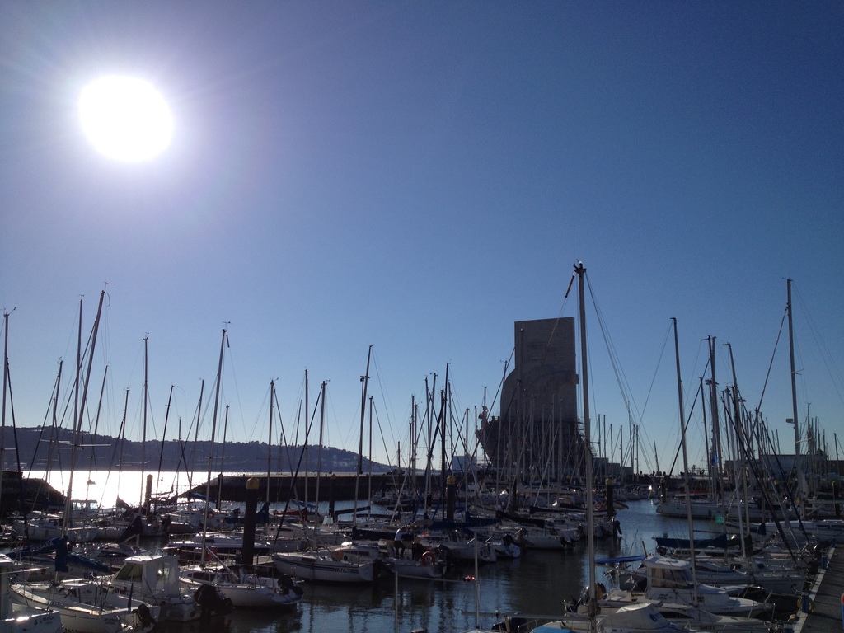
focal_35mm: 35
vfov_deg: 40.7
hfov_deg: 52.6
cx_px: 422
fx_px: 853
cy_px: 316
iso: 50
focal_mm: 4.28
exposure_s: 1/5525
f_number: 2.4
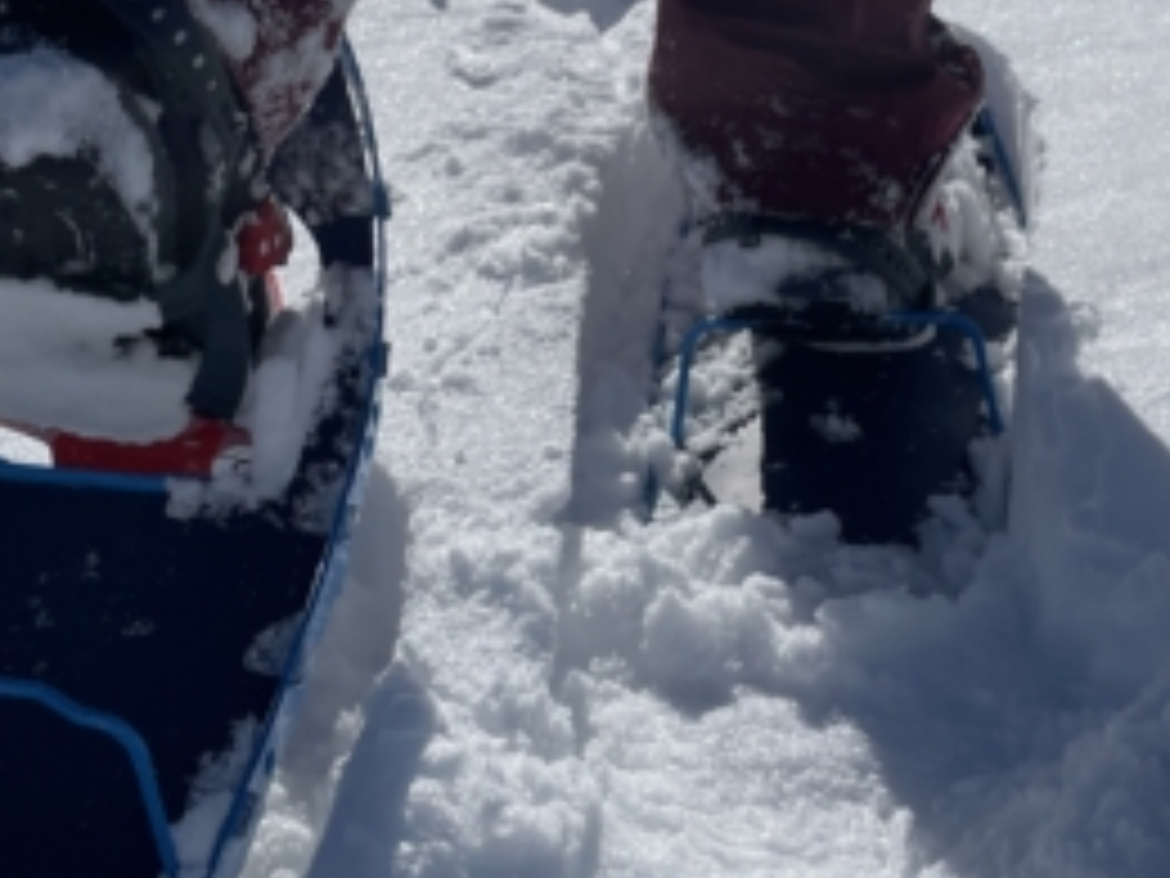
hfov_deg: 27.8
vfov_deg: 20.8
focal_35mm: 70
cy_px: 178
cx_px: 652
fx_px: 2366
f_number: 1.6
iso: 32
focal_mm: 4.2
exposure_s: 1/14925
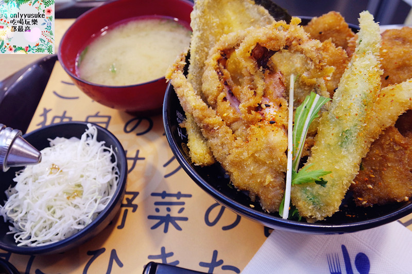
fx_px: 309
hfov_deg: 67.4
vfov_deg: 47.9
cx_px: 206
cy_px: 137
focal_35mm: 27
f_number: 4
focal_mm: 10
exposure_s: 1/20
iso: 400
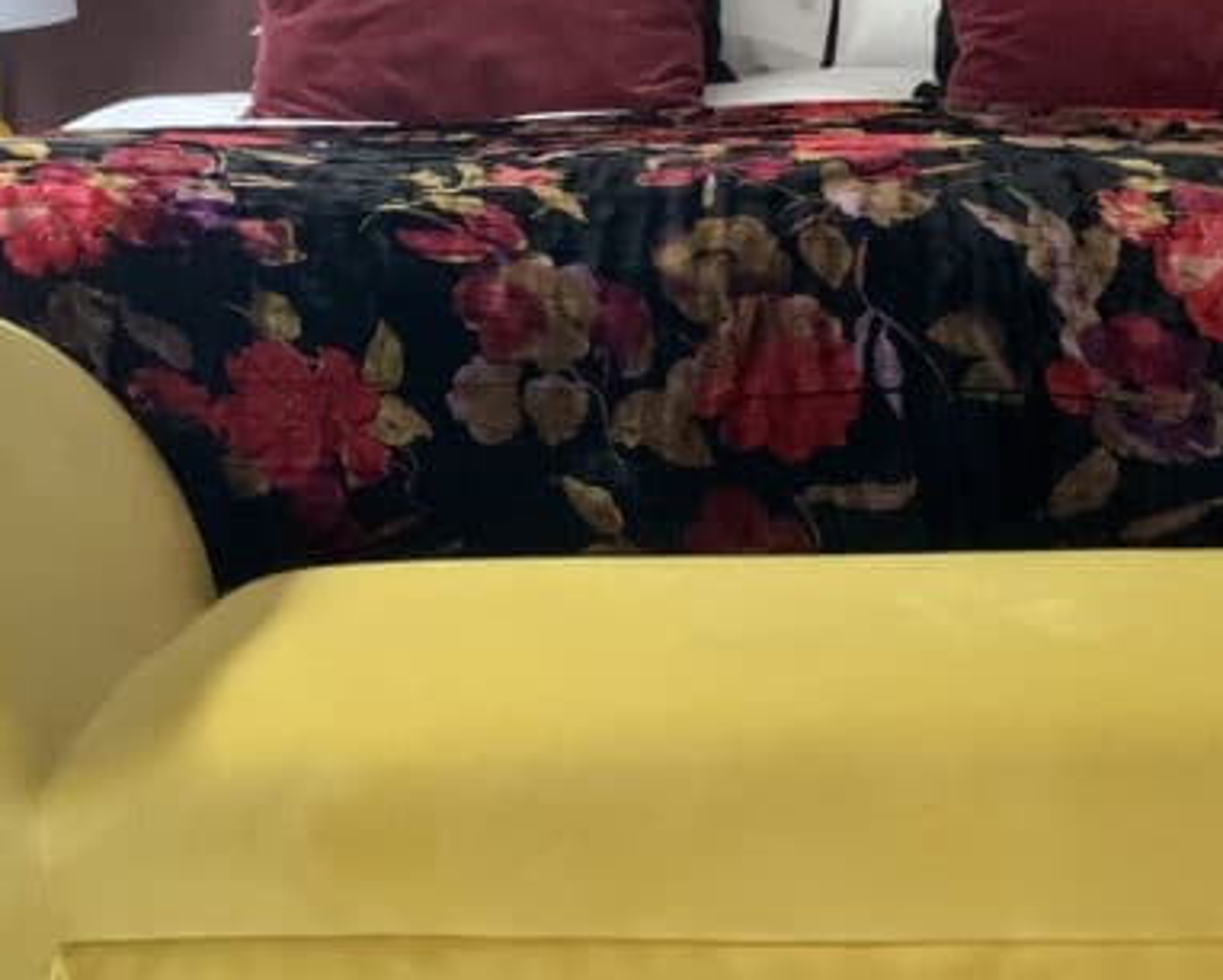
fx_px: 2463
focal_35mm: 68
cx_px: 743
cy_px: 86
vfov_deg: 21.9
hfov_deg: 27.8
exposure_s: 1/29
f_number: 1.8
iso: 800
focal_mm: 4.25
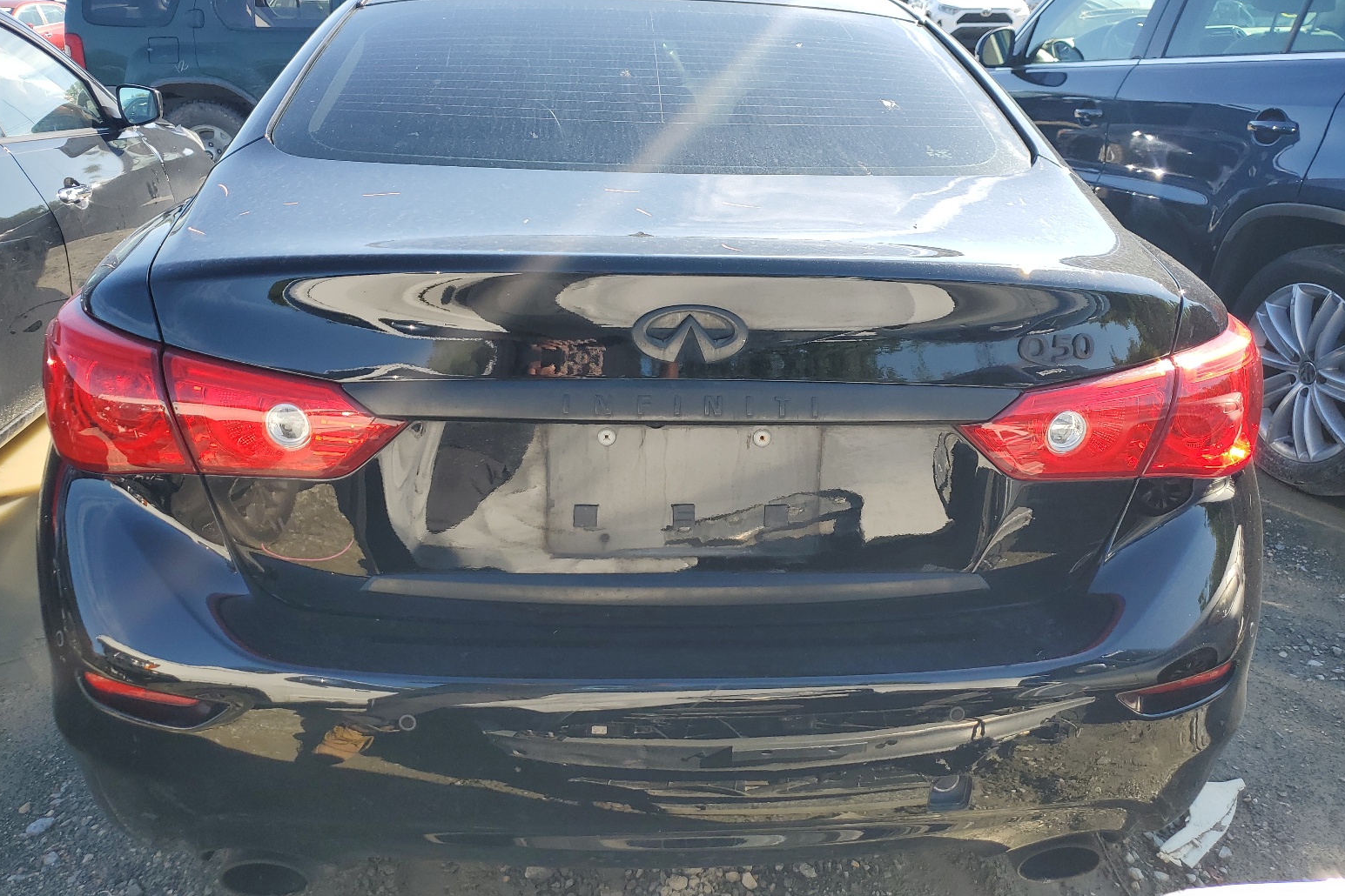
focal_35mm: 28
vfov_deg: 46.4
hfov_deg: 65.5
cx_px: 652
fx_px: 1046
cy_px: 417
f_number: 1.5
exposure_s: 1/769
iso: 50
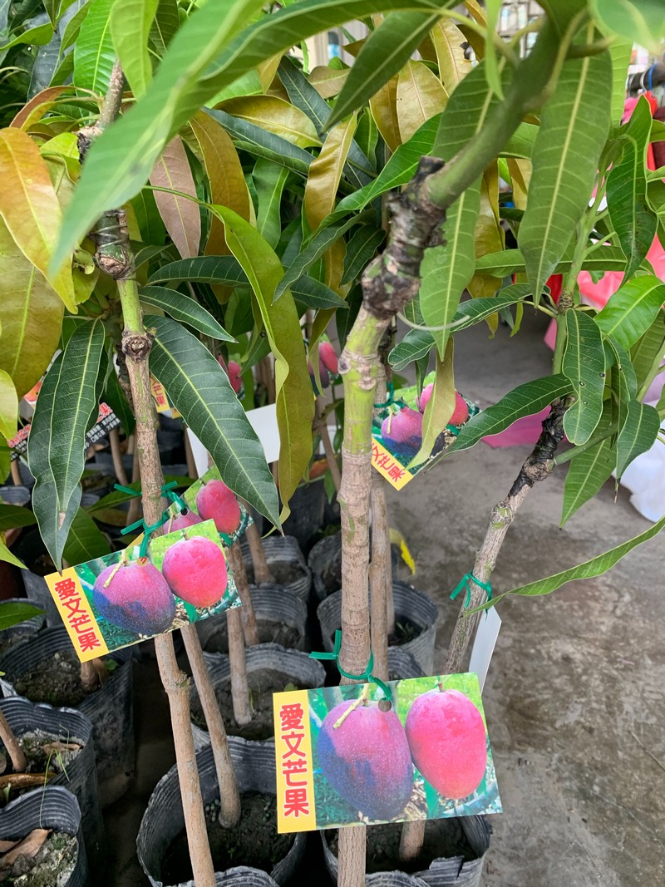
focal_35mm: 26
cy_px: 444
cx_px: 332
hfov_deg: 53.1
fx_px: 666
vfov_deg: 67.3
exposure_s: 1/121
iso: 80
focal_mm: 4.25
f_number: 1.8
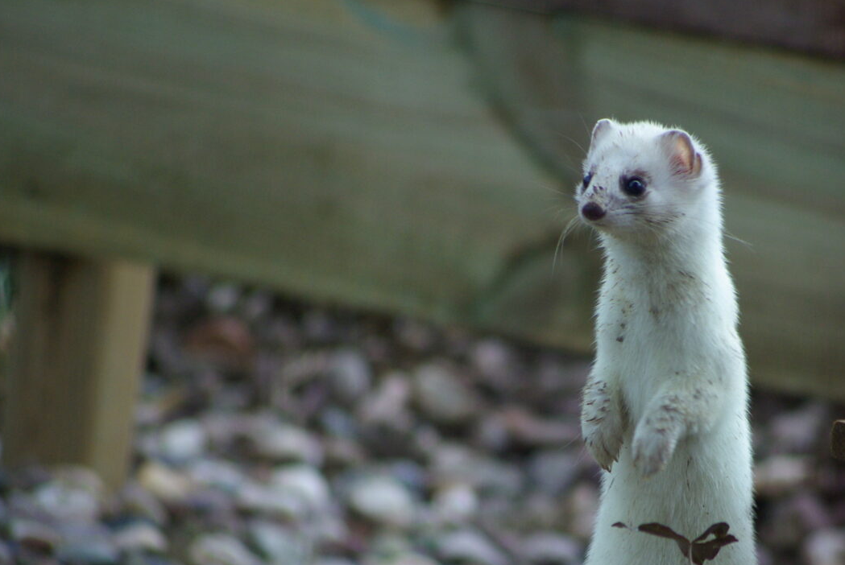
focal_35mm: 571
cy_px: 396
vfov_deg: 2.4
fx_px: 13417
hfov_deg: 3.6
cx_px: 584
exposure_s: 1/180
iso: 400
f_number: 5.6
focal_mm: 260
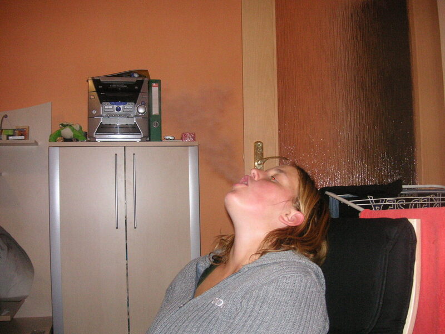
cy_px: 167
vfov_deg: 38.7
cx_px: 222
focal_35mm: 37
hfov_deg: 50.1
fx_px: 476
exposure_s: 1/45
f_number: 2.8
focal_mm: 6.1
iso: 160
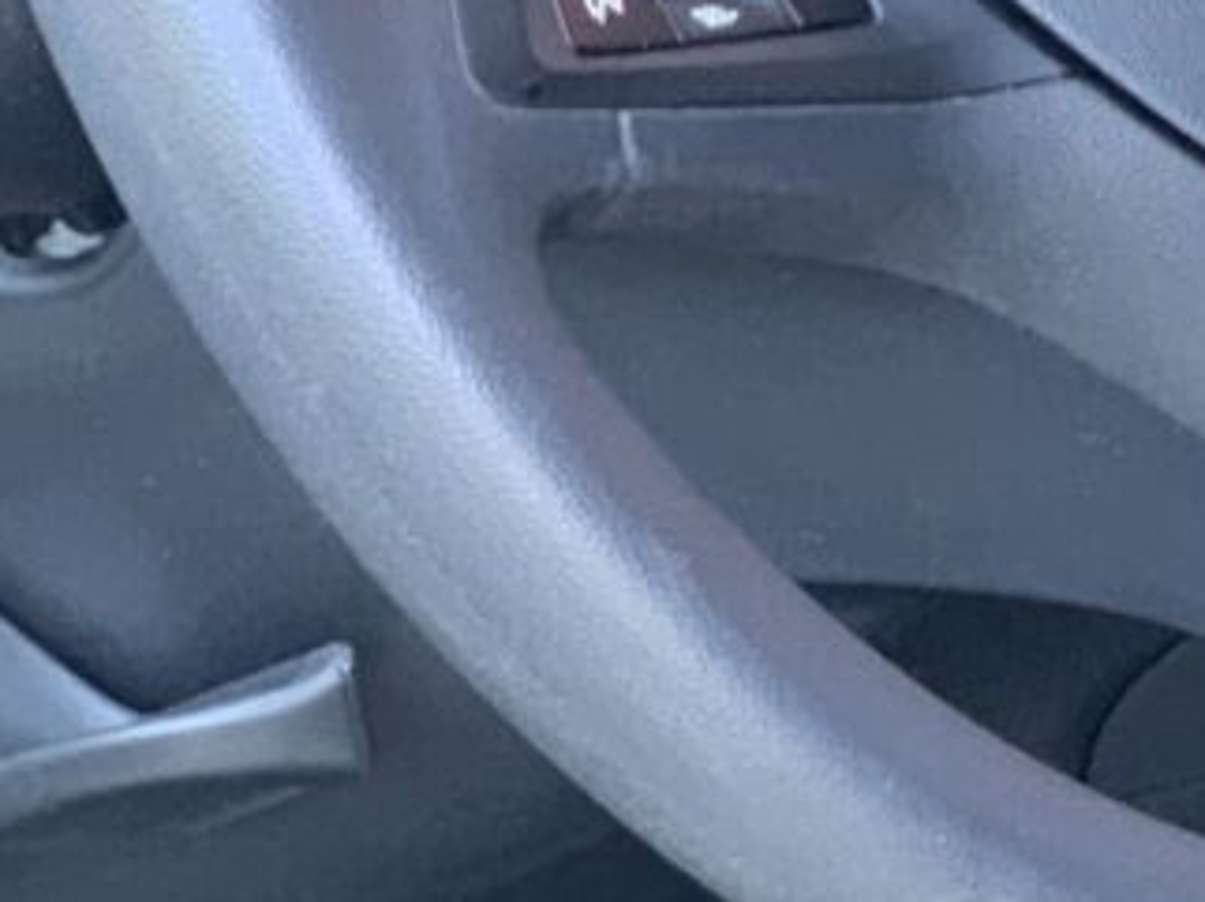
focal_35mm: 194
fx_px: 6748
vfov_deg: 7.6
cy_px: -94
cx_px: 1815
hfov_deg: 9.9
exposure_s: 1/60
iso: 200
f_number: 2.4
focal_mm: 6
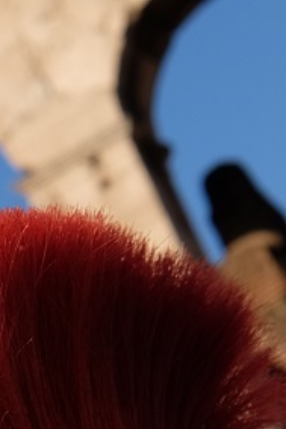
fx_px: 2571
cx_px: 42
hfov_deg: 6.4
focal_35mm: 216
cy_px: 311
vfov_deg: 9.5
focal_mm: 34.3
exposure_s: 1/350
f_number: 8
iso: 200
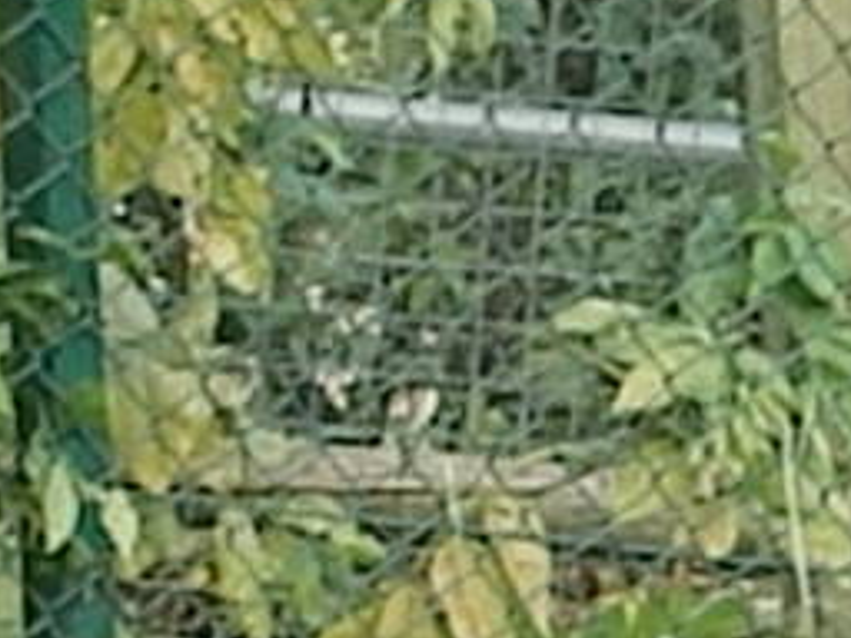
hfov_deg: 1.7
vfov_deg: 1.3
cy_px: 1811
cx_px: 2460
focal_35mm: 1155
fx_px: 28395
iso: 400
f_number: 5.8
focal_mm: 33.2
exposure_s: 1/60
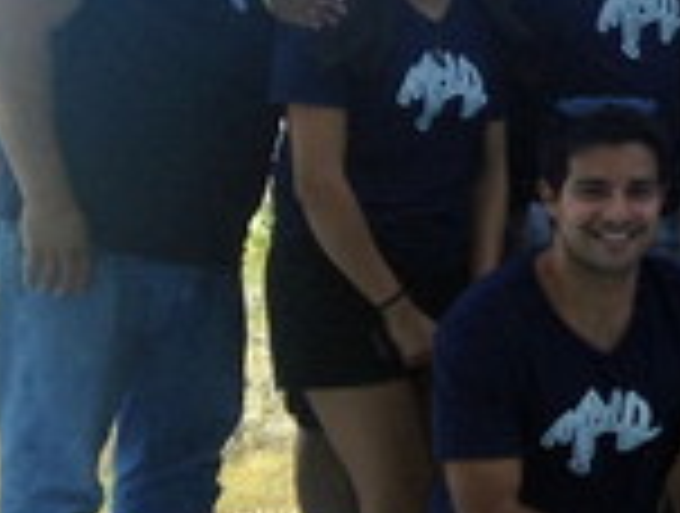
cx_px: 1333
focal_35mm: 157
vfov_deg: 9.5
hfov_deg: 11.4
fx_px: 3091
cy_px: 94
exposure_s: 1/678
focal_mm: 4.12
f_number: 2.4
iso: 50
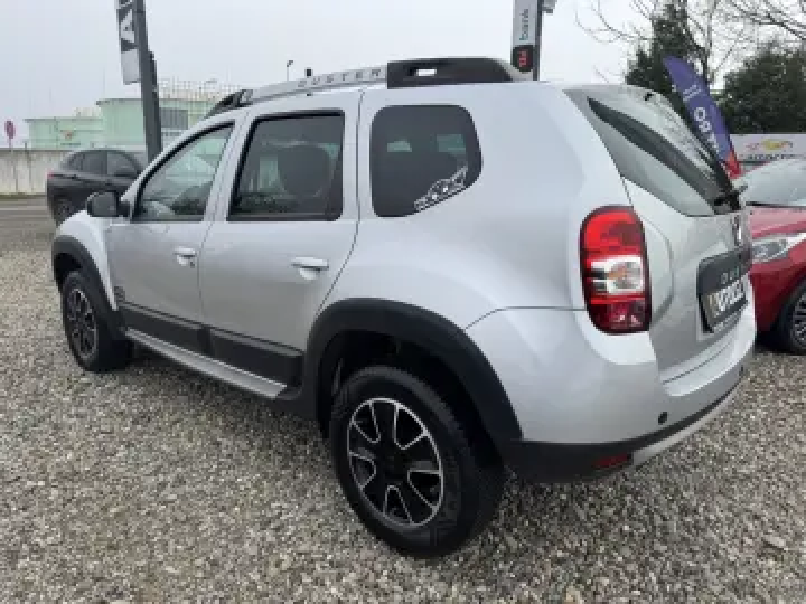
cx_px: 403
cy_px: 302
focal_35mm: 24
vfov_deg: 56.8
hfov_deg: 71.6
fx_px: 559
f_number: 1.78
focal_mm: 6.76
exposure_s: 1/1767
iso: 80
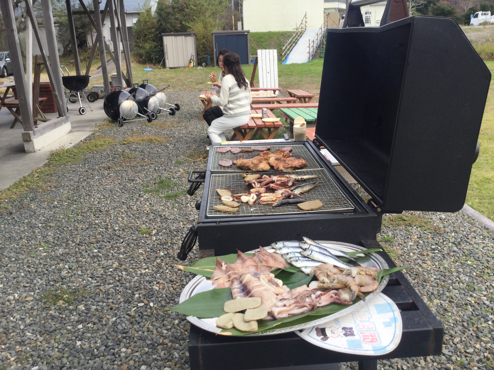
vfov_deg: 45.4
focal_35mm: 31
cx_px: 247
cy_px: 185
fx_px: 442
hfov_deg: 58.4
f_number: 2.4
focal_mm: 3.3
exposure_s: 1/394
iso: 25
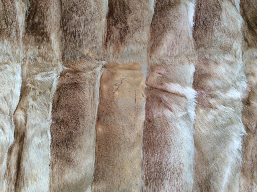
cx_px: 128
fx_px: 237
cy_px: 96
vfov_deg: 44.1
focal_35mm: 32
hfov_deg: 56.9
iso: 50
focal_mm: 3.3
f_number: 2.4
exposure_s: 1/25
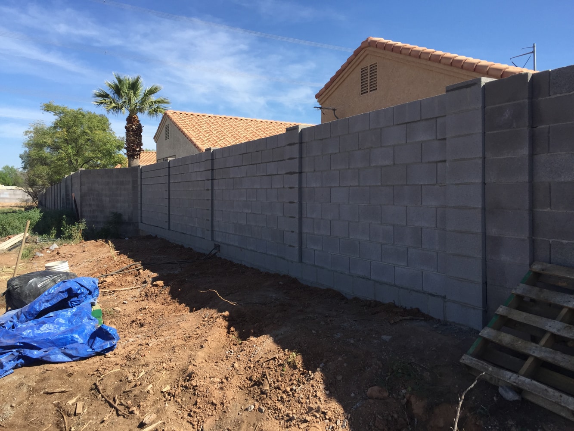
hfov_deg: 61.7
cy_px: 216
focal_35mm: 29
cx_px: 287
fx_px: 481
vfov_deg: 48.2
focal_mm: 4.15
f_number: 2.2
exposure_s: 1/1464
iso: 32
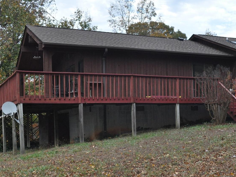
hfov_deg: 35.8
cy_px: 128
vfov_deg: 27.2
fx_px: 361
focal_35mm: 53
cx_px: 158
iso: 800
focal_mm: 20
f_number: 7.1
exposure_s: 1/200
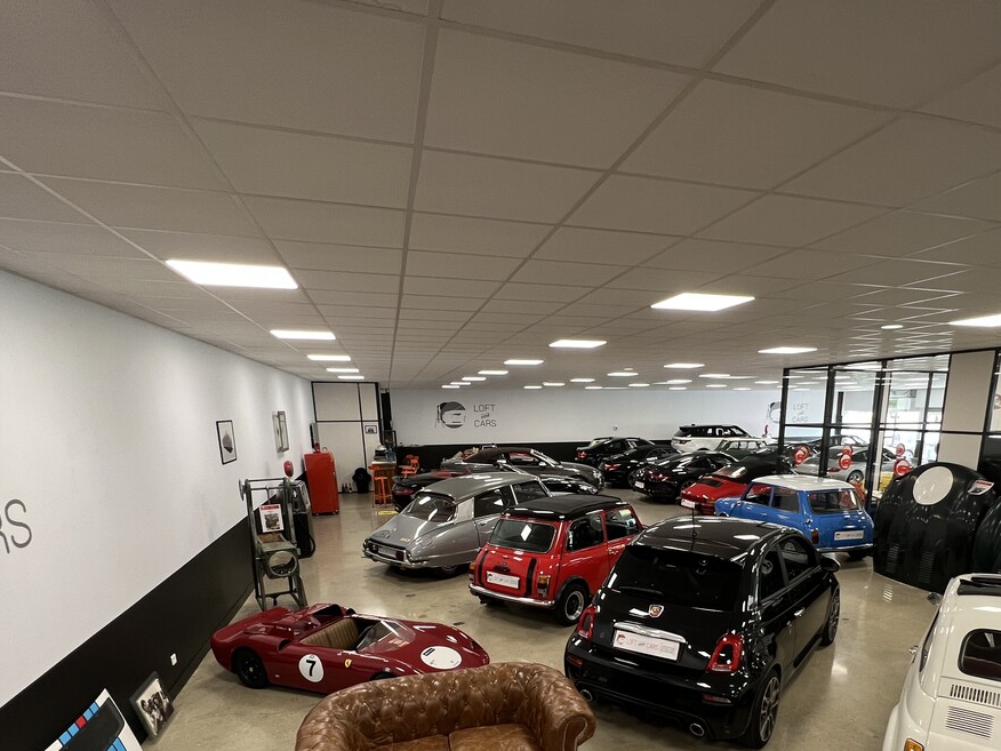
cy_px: 546
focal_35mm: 19
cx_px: 583
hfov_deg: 84.0
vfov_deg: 65.3
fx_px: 549
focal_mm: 1.57
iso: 200
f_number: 1.8
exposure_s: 1/50
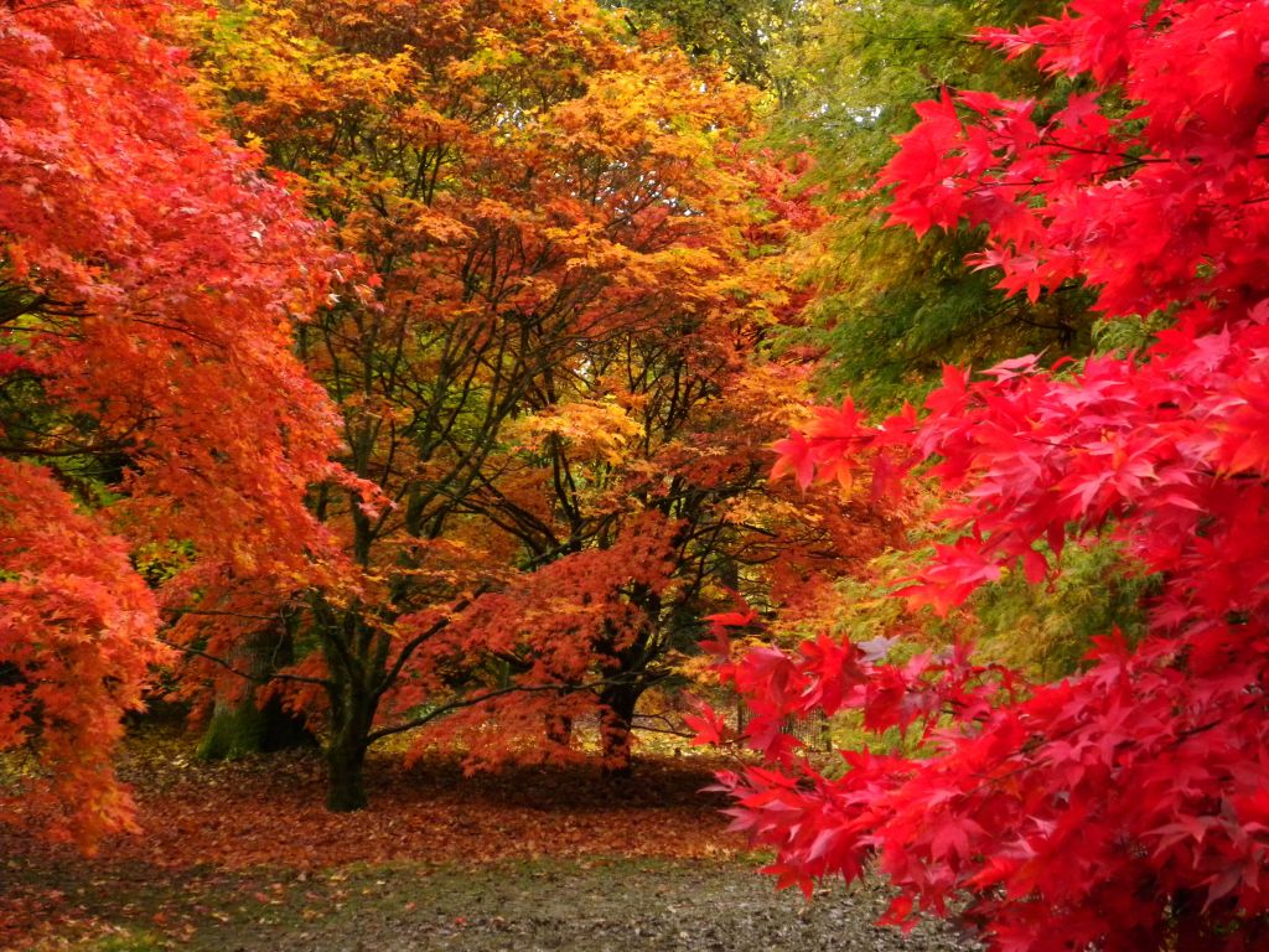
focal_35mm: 75
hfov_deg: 26.0
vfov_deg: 19.6
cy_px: 476
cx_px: 634
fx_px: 2749
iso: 400
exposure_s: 1/120
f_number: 4
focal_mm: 13.4
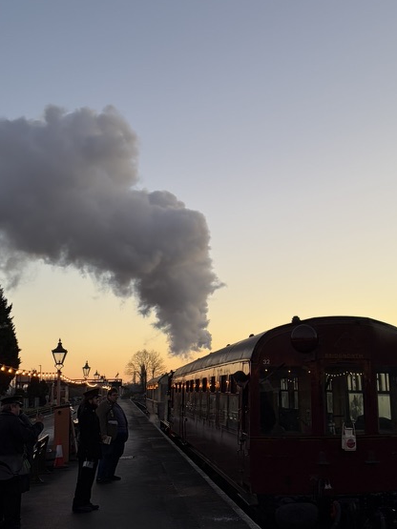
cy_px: 247
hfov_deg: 30.0
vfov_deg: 39.6
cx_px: 273
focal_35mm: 48
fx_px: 734
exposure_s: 1/121
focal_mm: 5.96
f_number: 1.6
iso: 32
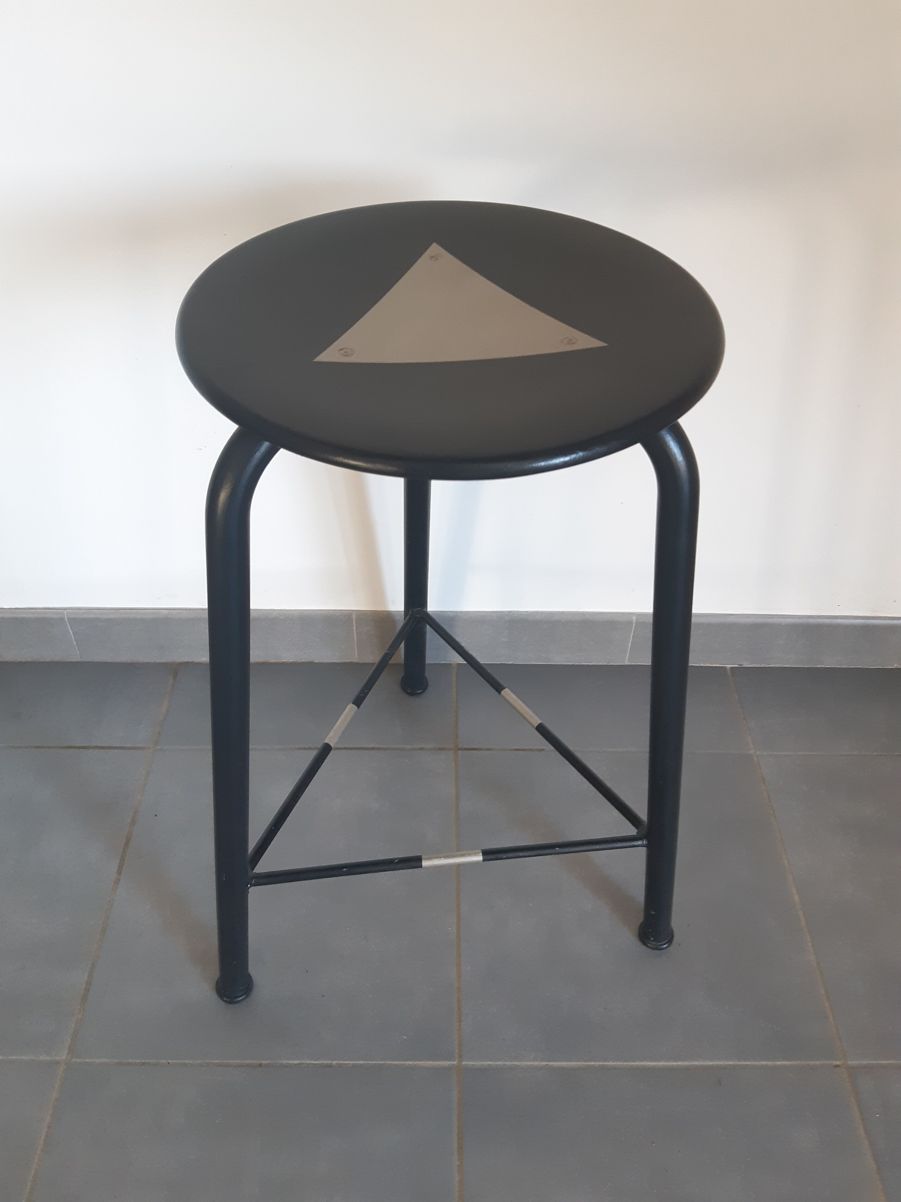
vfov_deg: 67.3
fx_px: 902
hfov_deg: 53.1
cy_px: 601
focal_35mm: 26
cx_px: 450
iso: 160
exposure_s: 1/50
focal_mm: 3.93
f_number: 1.7
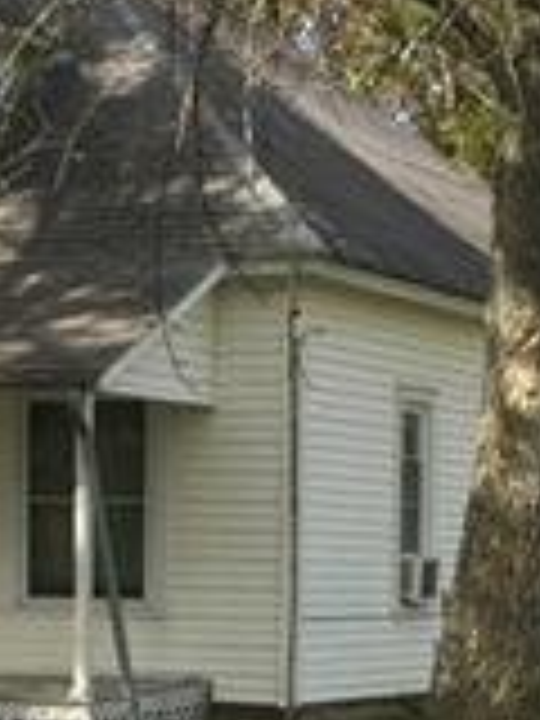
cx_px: 130
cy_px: 990
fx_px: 2891
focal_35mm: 139
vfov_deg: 13.6
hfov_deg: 10.6
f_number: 2.2
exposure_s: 1/746
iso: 32
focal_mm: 4.15
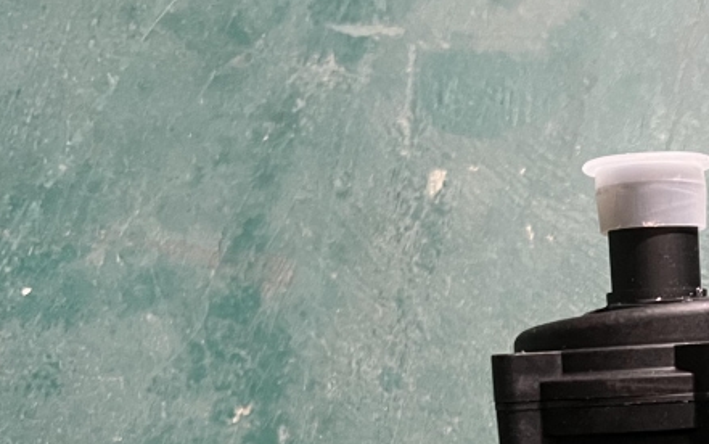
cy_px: 457
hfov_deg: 30.3
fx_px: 1198
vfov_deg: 20.2
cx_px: 735
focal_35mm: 62
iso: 500
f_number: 1.5
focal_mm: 5.7
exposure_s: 1/33
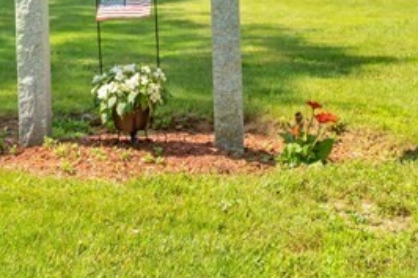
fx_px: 812
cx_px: 135
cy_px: -14
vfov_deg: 18.8
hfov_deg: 28.6
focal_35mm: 70
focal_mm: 31
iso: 200
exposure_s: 1/250
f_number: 4
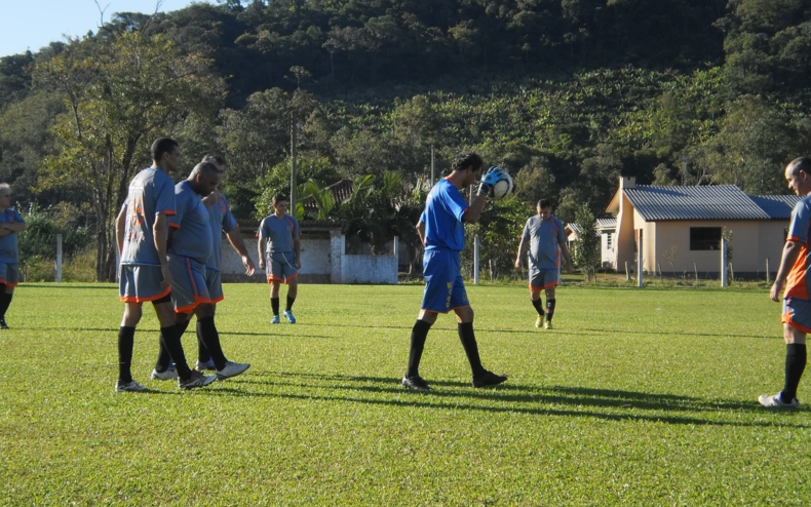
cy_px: 256
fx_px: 1945
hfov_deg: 23.5
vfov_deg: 14.9
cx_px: 402
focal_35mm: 88
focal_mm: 14.3
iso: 100
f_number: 5.1
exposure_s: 1/320
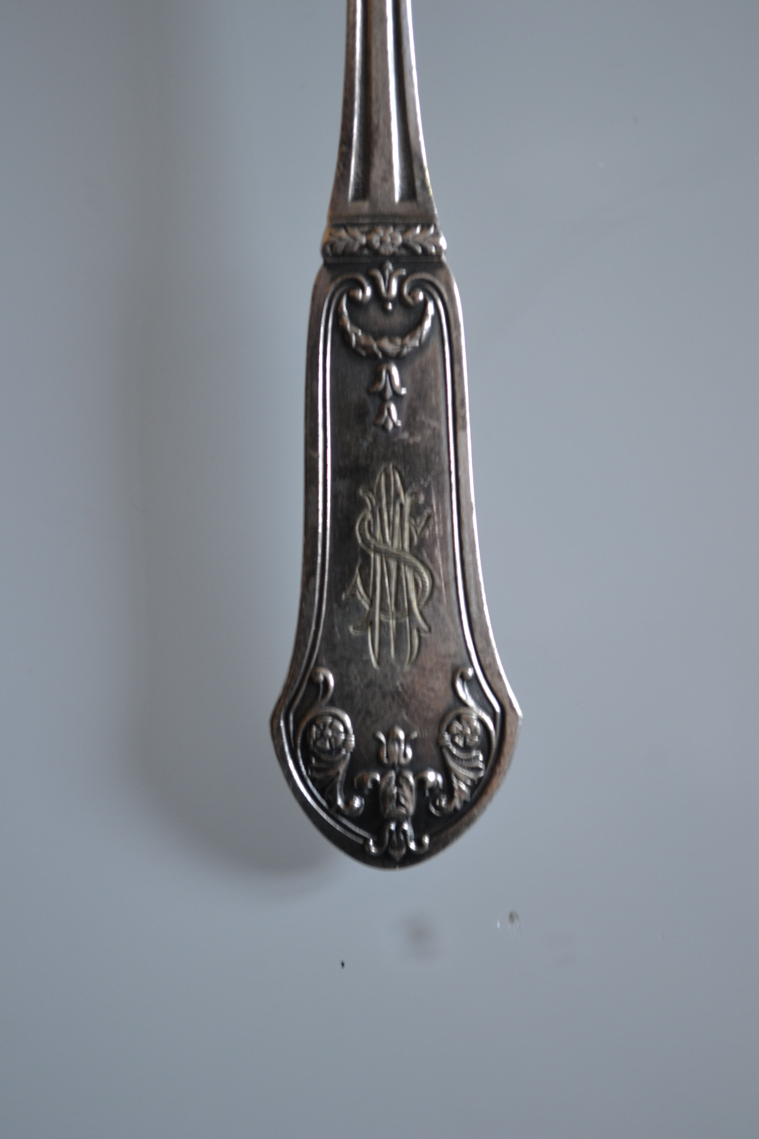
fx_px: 2467
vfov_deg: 26.0
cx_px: 380
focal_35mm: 78
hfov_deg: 17.5
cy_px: 570
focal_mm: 52
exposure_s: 1/25
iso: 400
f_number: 5.6
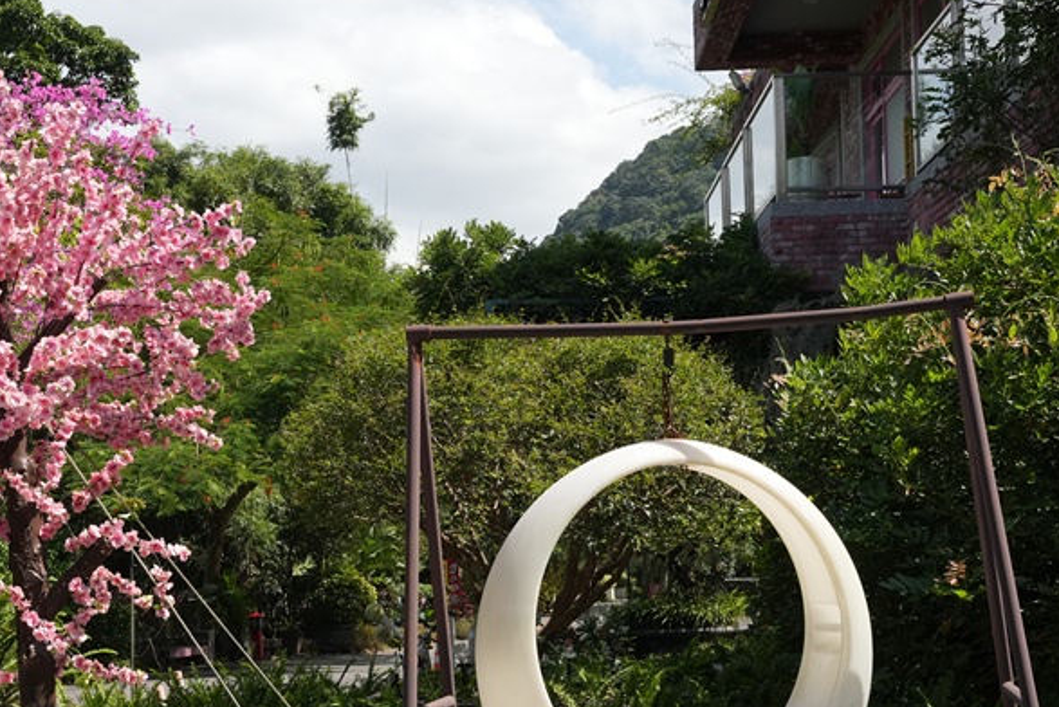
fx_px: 2001
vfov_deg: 20.0
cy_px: 446
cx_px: 359
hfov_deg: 29.4
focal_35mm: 68
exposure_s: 1/2000
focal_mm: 39
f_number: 9
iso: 1250
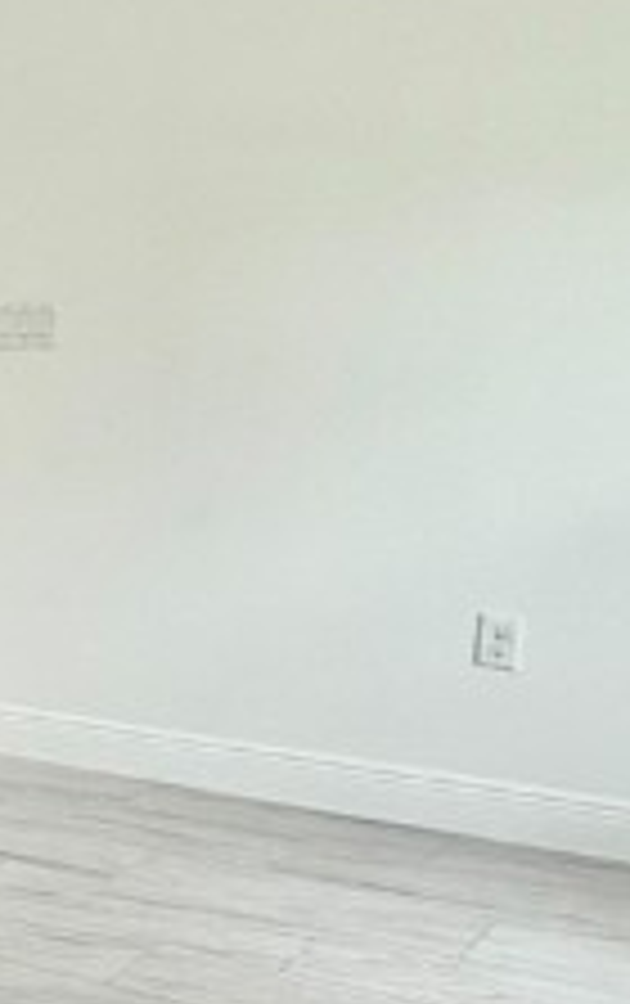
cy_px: 446
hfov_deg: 13.1
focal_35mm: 68
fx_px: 1862
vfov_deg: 30.1
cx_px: -981
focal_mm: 2.22
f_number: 2.2
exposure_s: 1/120
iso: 100
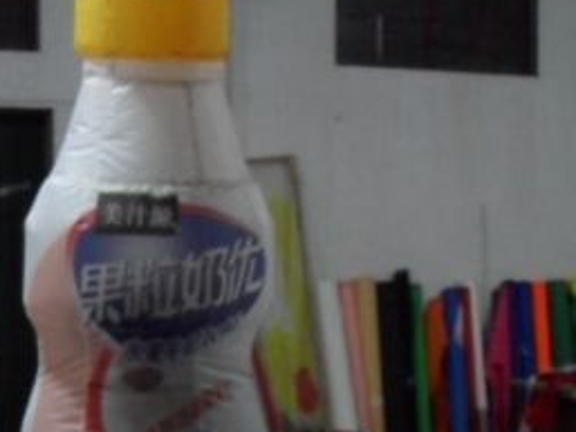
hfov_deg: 22.4
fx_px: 1448
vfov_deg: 16.5
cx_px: 182
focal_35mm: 87
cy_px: 475
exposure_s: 1/8
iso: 400
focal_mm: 6.3
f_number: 3.2
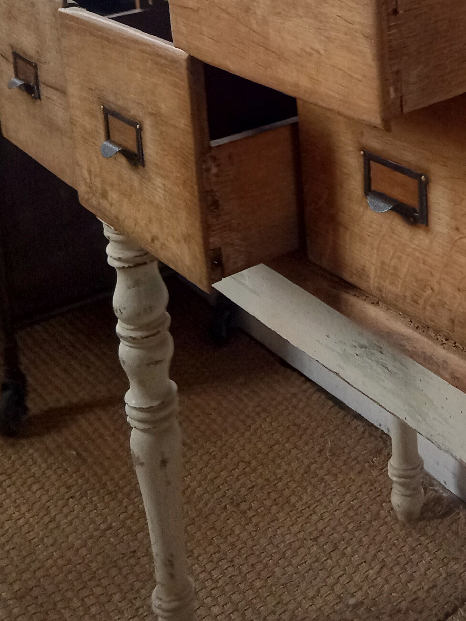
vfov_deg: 30.1
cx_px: 495
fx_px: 1059
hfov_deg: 23.5
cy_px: -24
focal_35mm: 59
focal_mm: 3.46
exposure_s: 1/20
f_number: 2.2
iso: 769
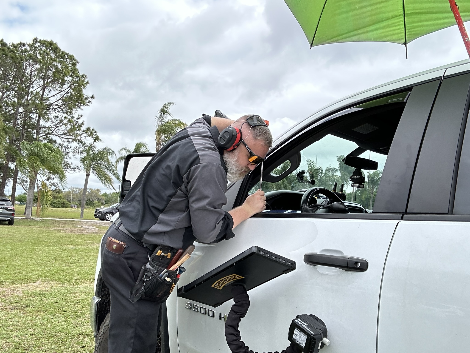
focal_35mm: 30
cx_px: 235
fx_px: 407
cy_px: 176
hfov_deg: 60.0
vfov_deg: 46.8
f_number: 1.9
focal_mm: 2.69
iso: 25
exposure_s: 1/1000
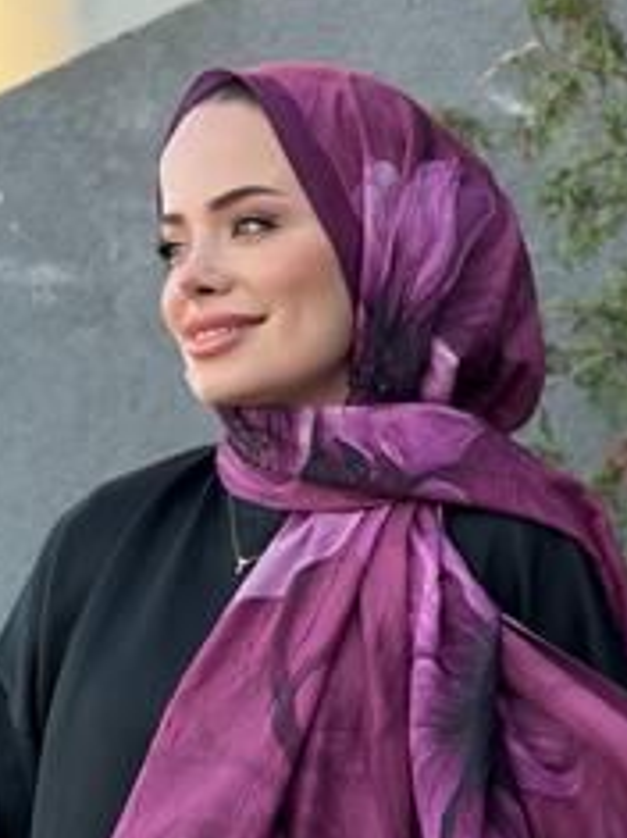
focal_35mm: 109
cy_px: 850
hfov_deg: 13.6
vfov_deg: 17.6
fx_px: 2635
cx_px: 403
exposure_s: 1/469
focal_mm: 6.76
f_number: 1.78
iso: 64
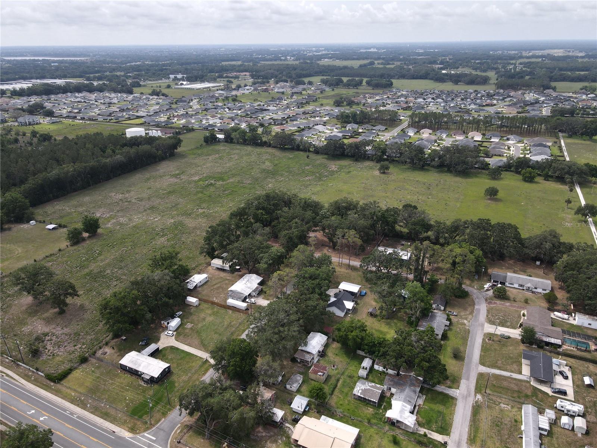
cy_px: 224
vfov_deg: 56.8
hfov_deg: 71.6
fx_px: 414
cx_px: 298
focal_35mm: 24
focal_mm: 4.5
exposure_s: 1/500
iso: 100
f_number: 2.8
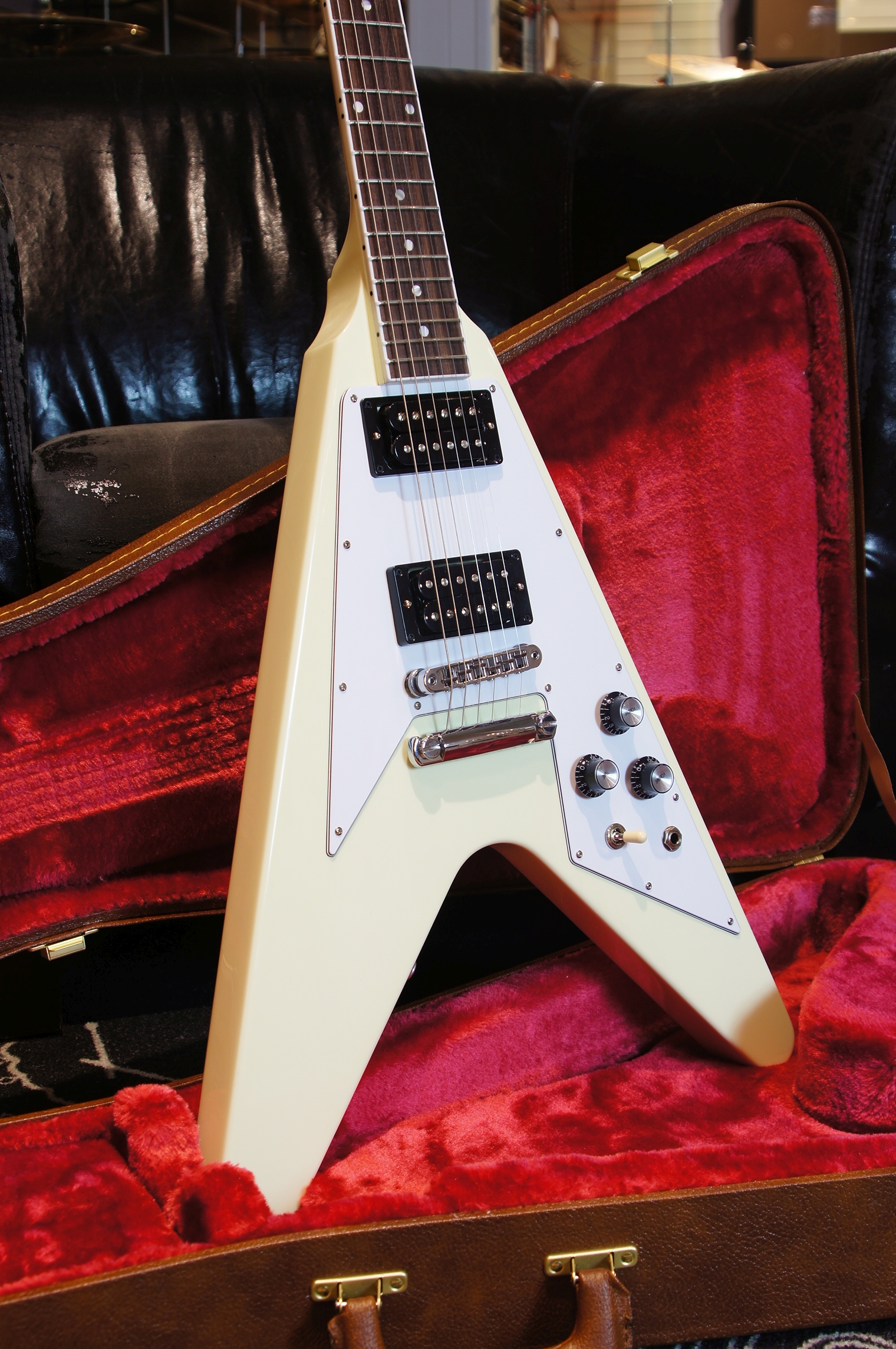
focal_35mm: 45
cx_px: 448
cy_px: 674
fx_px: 1684
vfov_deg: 43.6
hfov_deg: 29.8
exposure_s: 1/6
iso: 100
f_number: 7.1
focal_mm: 30
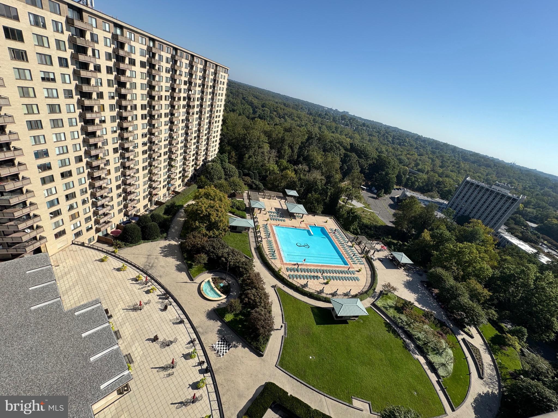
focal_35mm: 14
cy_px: 209
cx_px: 279
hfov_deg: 102.1
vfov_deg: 85.7
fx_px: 226
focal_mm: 2.22
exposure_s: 1/1449
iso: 40
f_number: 2.2
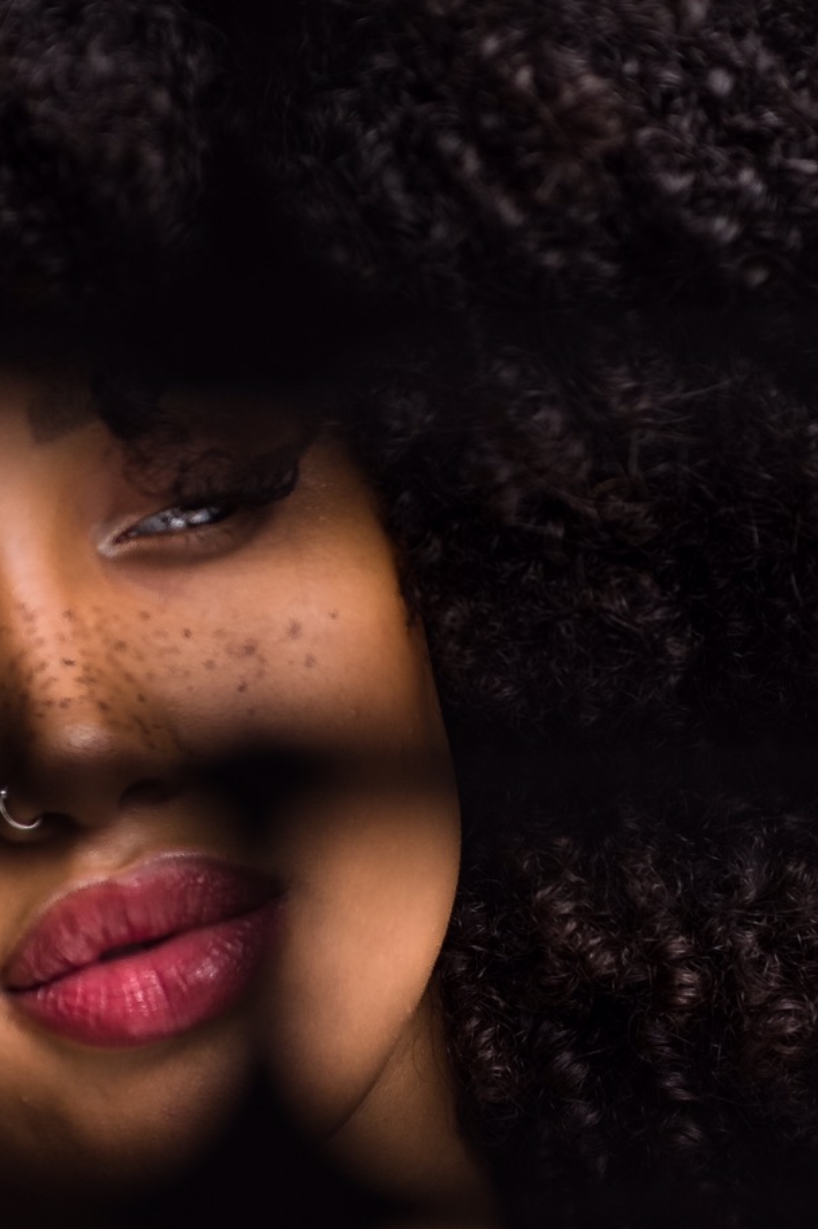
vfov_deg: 7.2
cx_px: 378
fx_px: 9703
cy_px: 917
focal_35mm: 284
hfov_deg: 4.8
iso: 200
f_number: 2.8
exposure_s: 1/160
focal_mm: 75
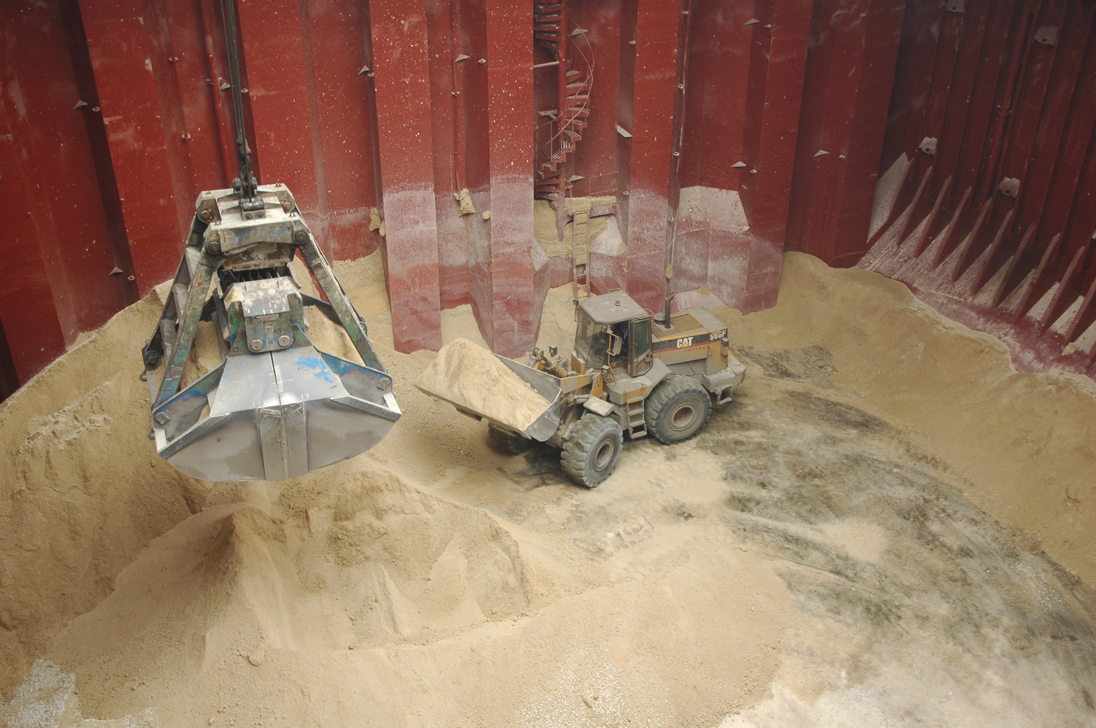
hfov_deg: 51.3
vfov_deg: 35.4
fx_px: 1141
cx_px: 548
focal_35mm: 38
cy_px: 364
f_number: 3.8
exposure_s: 1/80
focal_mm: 25
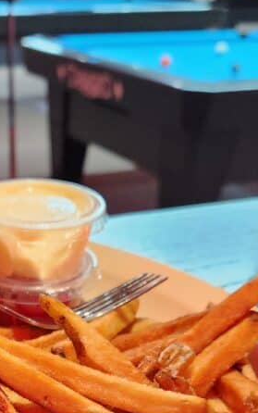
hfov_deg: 21.8
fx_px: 630
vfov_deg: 34.5
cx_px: -31
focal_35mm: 56
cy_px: 361
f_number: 1.8
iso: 640
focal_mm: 5.4
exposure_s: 1/120
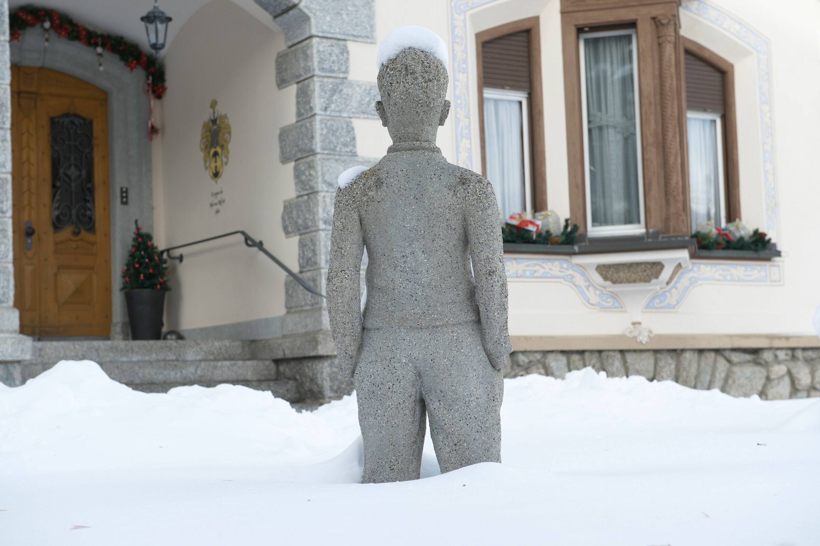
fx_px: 1411
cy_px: 273
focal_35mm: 62
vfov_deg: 21.9
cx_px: 410
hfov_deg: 32.4
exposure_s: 1/125
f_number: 7.1
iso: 200
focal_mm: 62
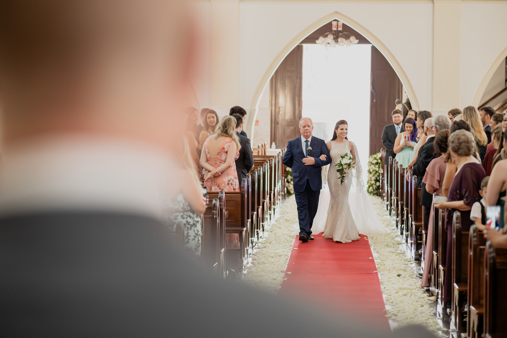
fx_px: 1197
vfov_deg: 16.1
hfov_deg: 23.9
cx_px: 254
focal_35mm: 85
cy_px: 169
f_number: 2
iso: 1000
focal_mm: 85
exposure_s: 1/250
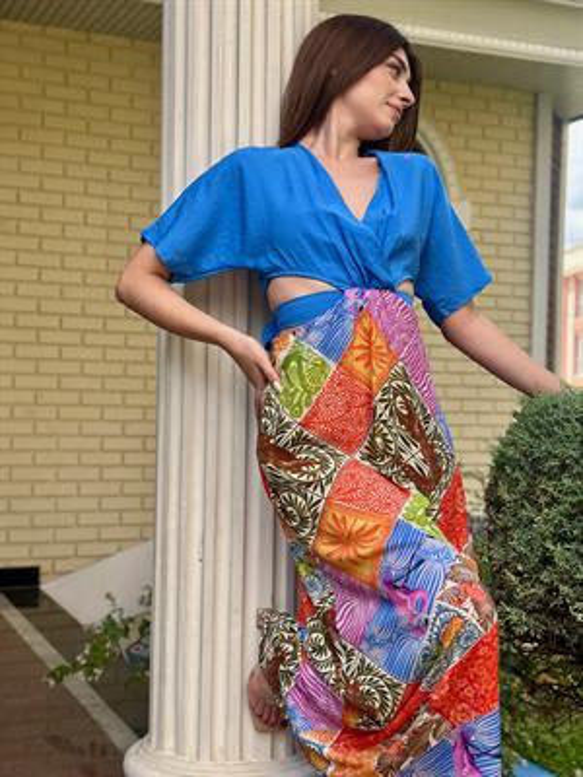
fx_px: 1078
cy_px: 388
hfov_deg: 30.3
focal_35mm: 48
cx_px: 292
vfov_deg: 39.7
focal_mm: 6.86
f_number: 1.78
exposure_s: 1/1085
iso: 80
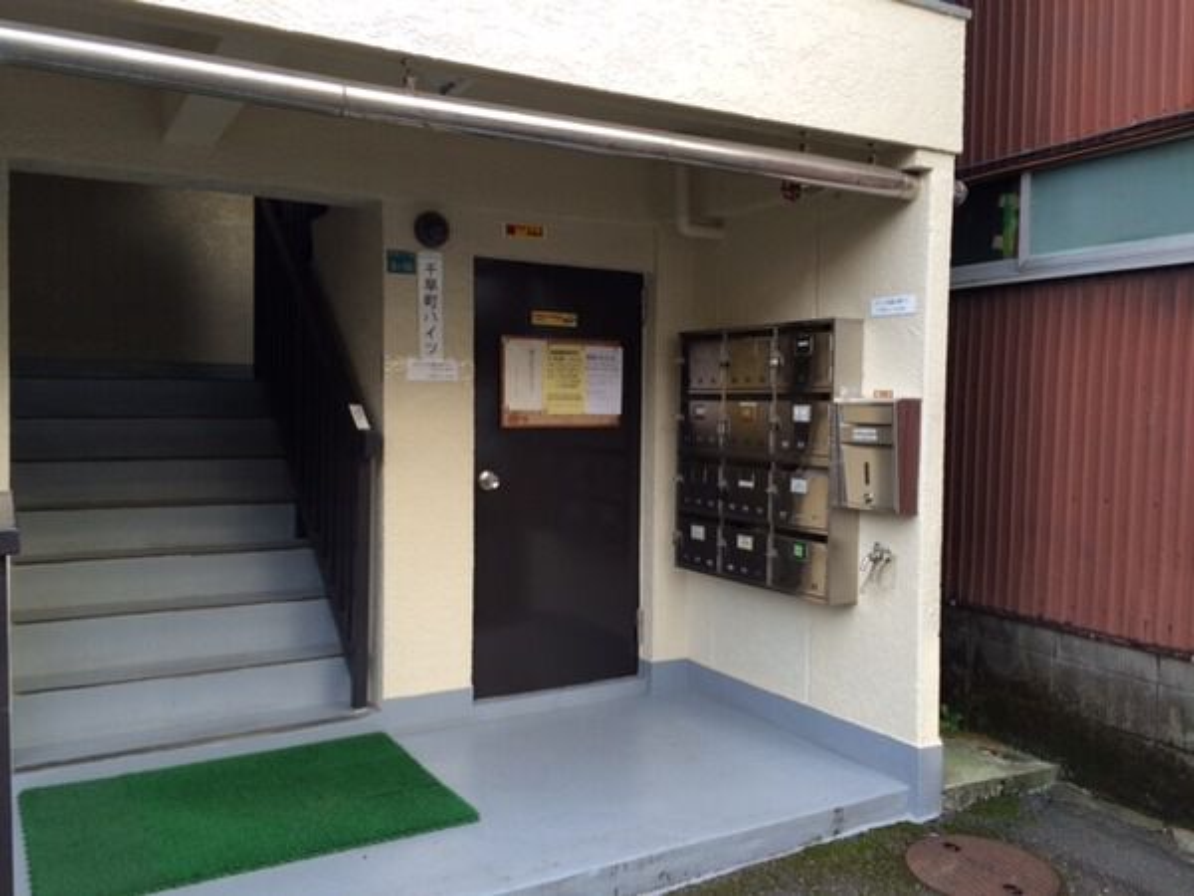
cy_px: 448
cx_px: 597
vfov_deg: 48.2
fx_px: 1000
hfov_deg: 61.7
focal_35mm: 29
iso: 32
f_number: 2.2
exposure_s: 1/129
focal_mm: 4.15
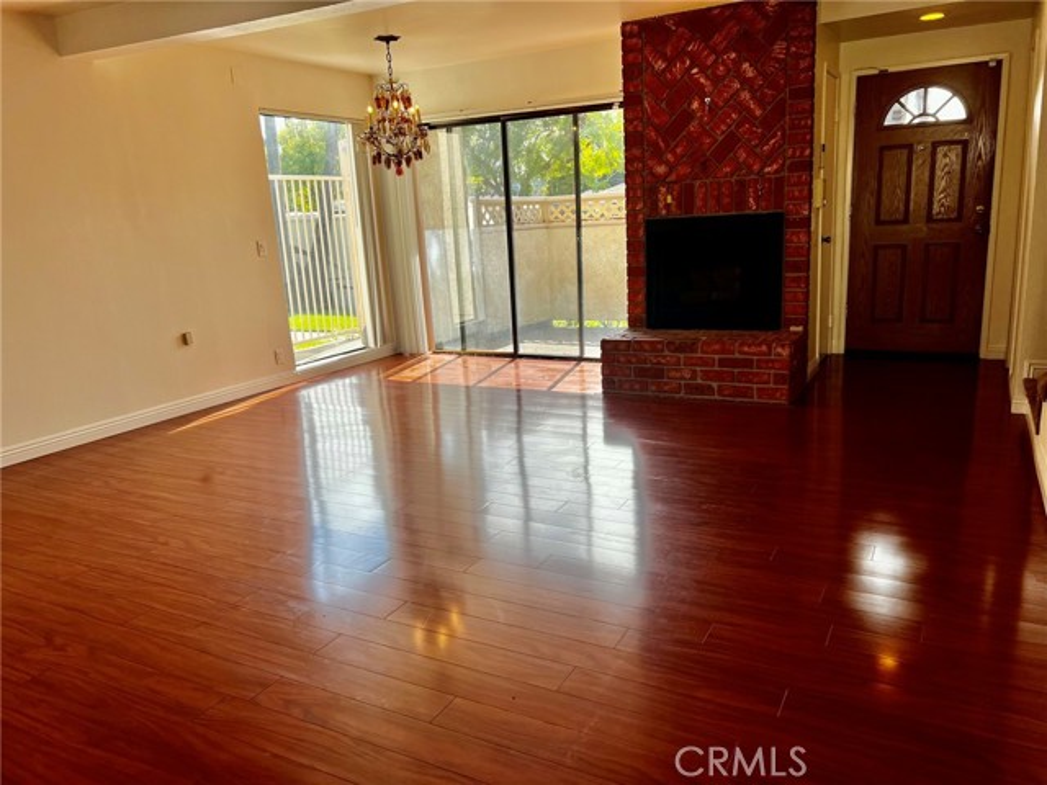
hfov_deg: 67.3
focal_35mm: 26
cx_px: 524
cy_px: 392
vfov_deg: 53.1
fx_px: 786
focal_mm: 5.7
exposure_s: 1/814
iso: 50
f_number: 1.5
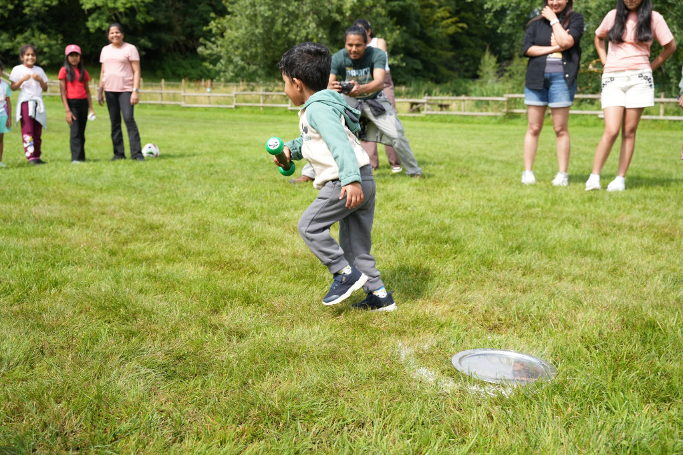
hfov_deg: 51.4
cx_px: 342
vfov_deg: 35.6
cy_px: 228
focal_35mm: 37
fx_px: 709
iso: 250
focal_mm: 37.4
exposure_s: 1/800
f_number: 5
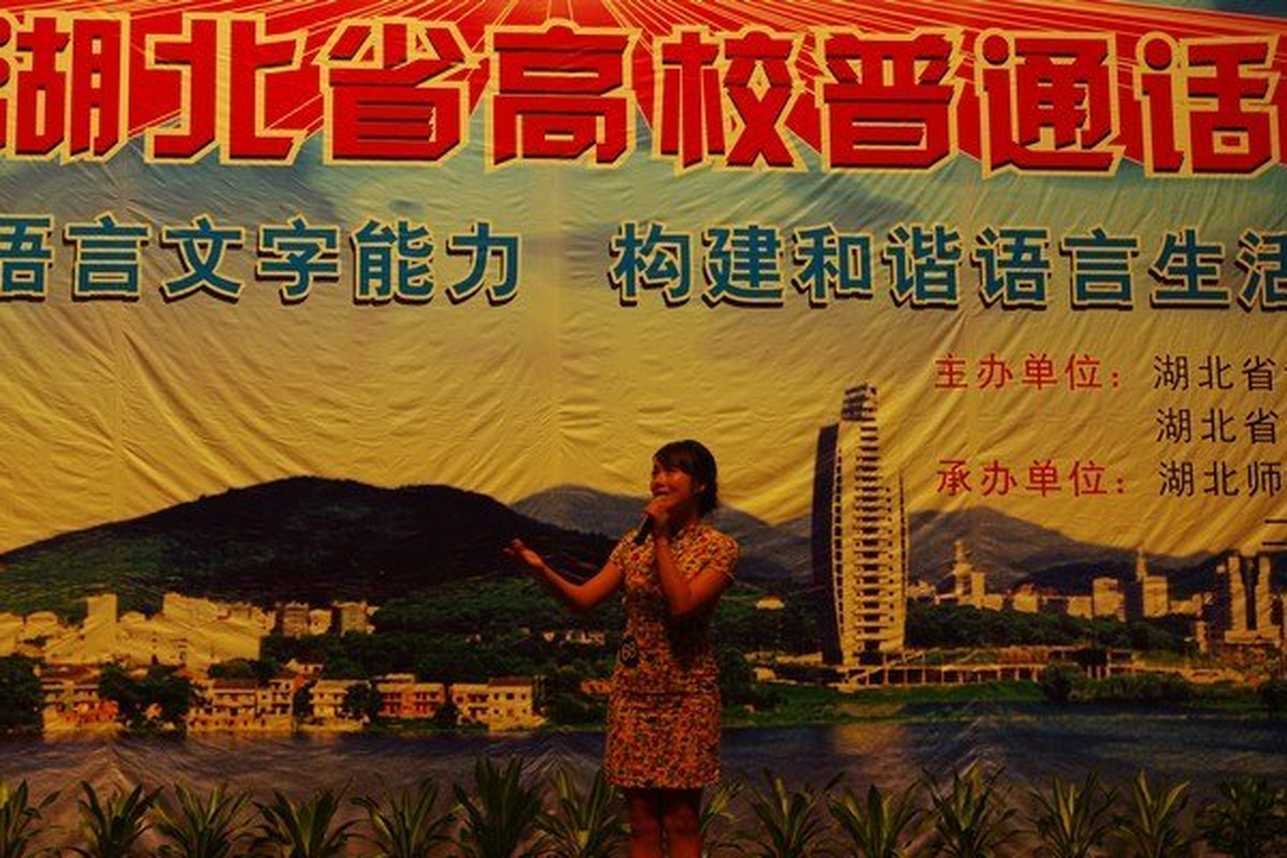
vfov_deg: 21.2
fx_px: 2288
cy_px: 429
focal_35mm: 64
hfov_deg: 31.4
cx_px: 644
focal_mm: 42.5
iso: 200
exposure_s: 1/13
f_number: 8
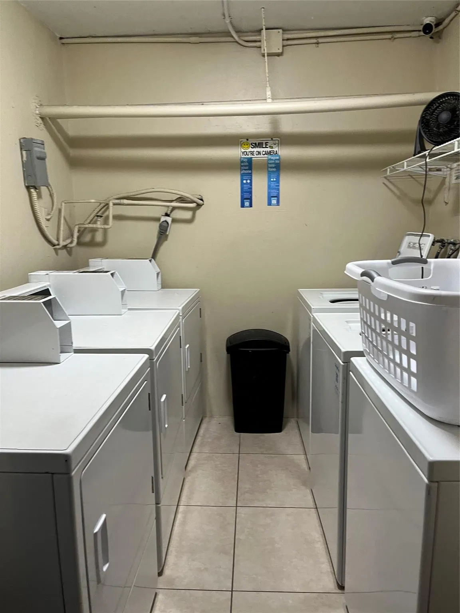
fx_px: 461
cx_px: 230
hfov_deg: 53.1
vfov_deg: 67.3
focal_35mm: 26
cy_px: 306
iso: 160
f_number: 1.6
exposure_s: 1/60
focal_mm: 5.1
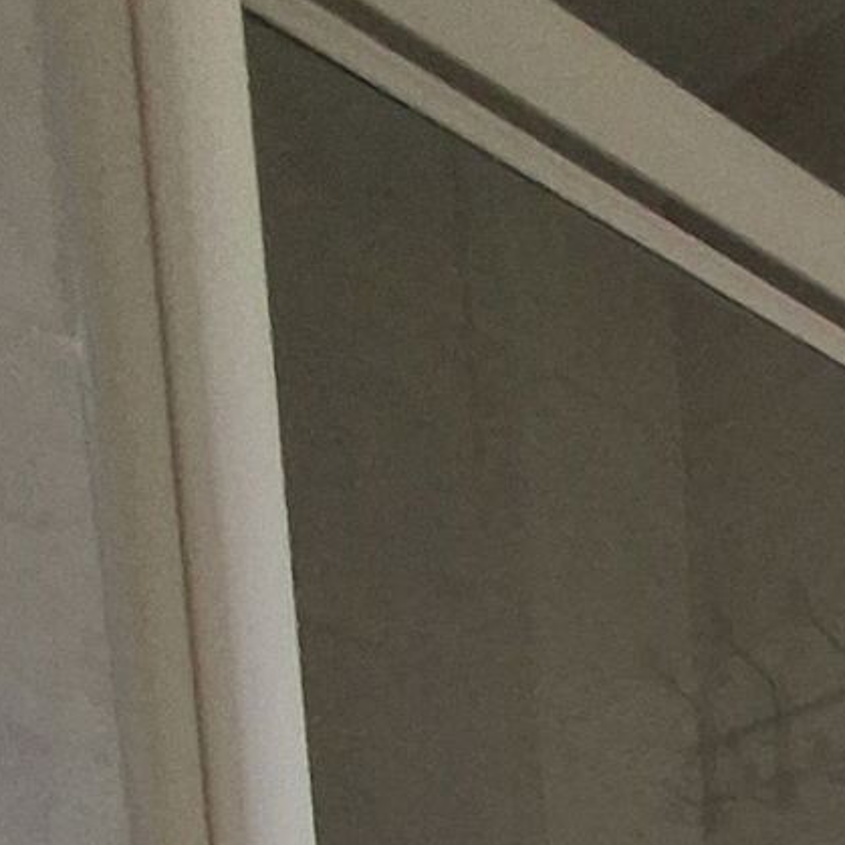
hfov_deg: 18.8
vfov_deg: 15.9
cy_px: 1883
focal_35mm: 72
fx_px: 1988
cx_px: 1504
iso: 250
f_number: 2.2
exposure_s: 1/24
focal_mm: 1.46
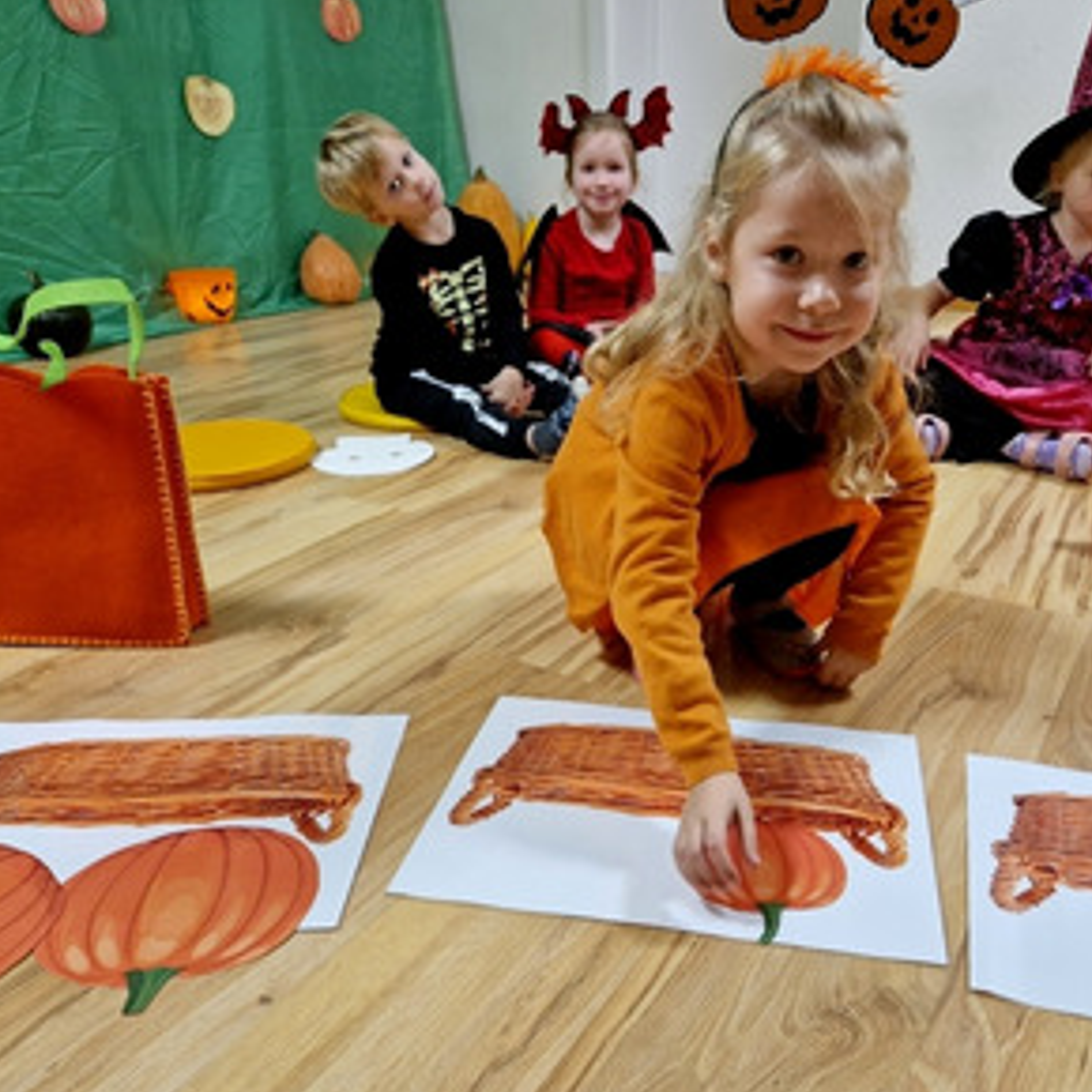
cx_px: 621
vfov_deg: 57.3
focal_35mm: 28
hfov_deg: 57.1
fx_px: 999
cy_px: 546
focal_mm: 5.4
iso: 320
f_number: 1.8
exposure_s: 1/100
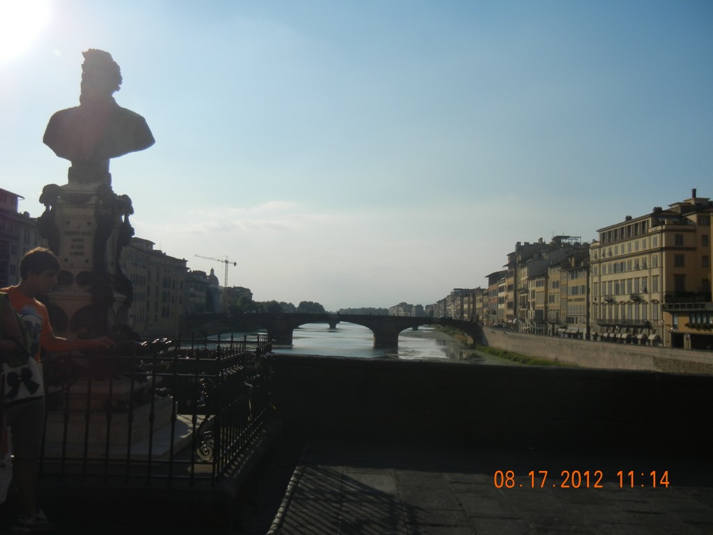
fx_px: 700
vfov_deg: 41.8
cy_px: 268
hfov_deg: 54.0
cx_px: 356
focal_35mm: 34
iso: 160
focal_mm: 6.2
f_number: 7.2
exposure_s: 1/1045
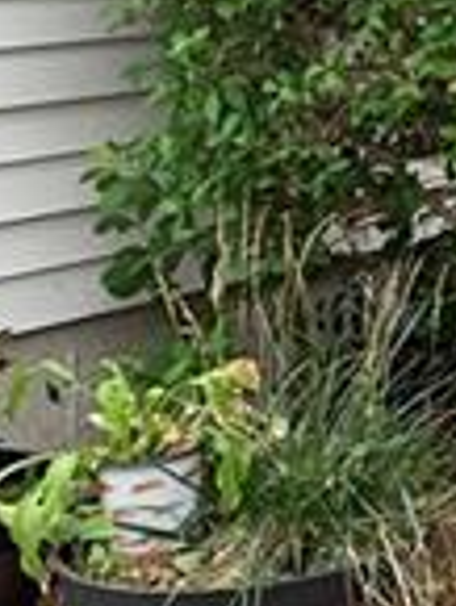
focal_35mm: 138
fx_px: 2420
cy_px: -59
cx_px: 1150
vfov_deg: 14.0
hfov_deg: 9.4
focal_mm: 4.25
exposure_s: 1/196
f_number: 1.8
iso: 25
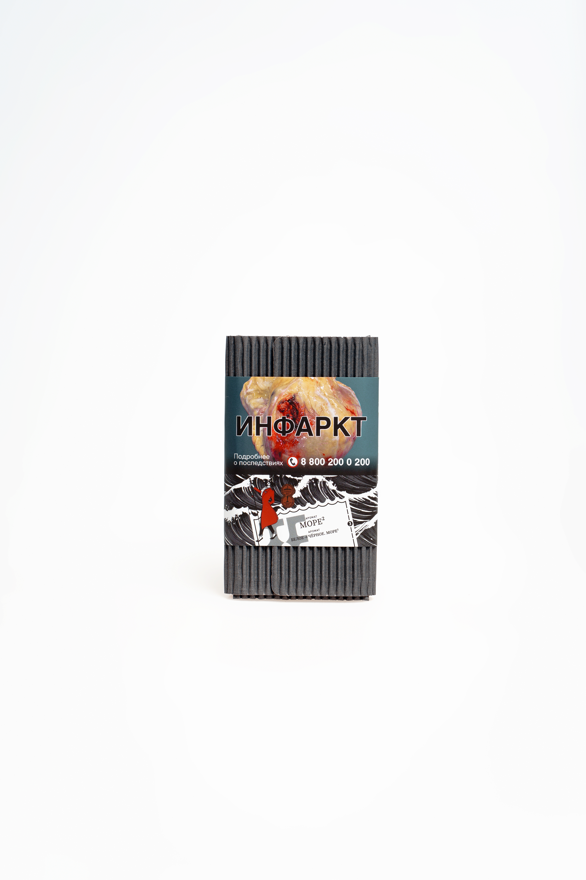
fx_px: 2075
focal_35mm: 85
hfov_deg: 16.1
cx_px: 293
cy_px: 440
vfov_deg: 23.9
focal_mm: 85
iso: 100
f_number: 11
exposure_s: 1/160
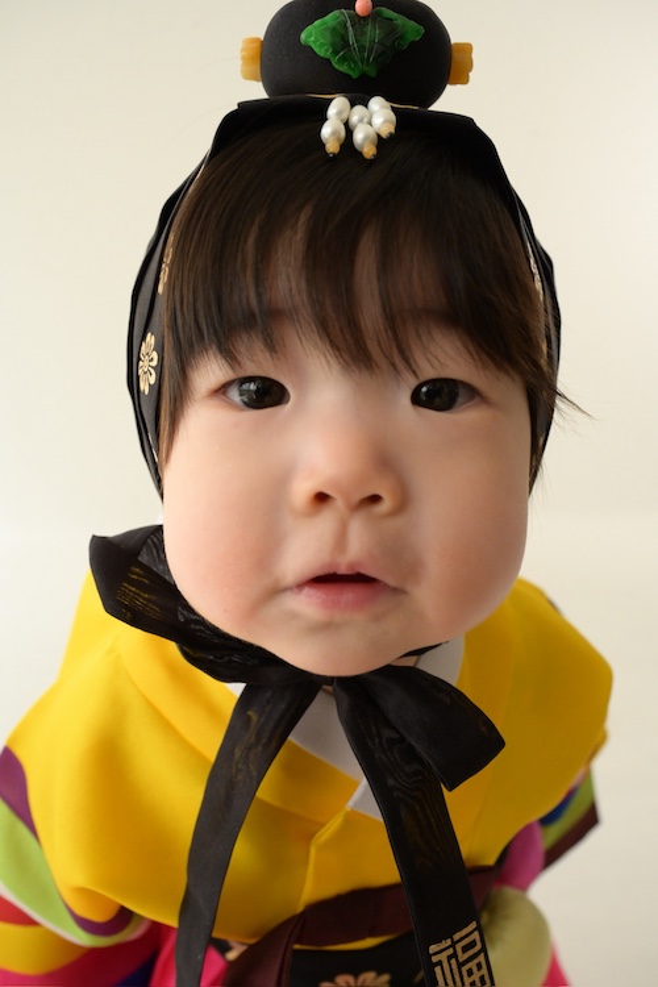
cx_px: 329
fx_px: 891
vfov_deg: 58.0
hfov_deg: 40.5
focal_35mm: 32
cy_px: 494
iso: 3200
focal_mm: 32.5
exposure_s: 1/500
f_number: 7.1
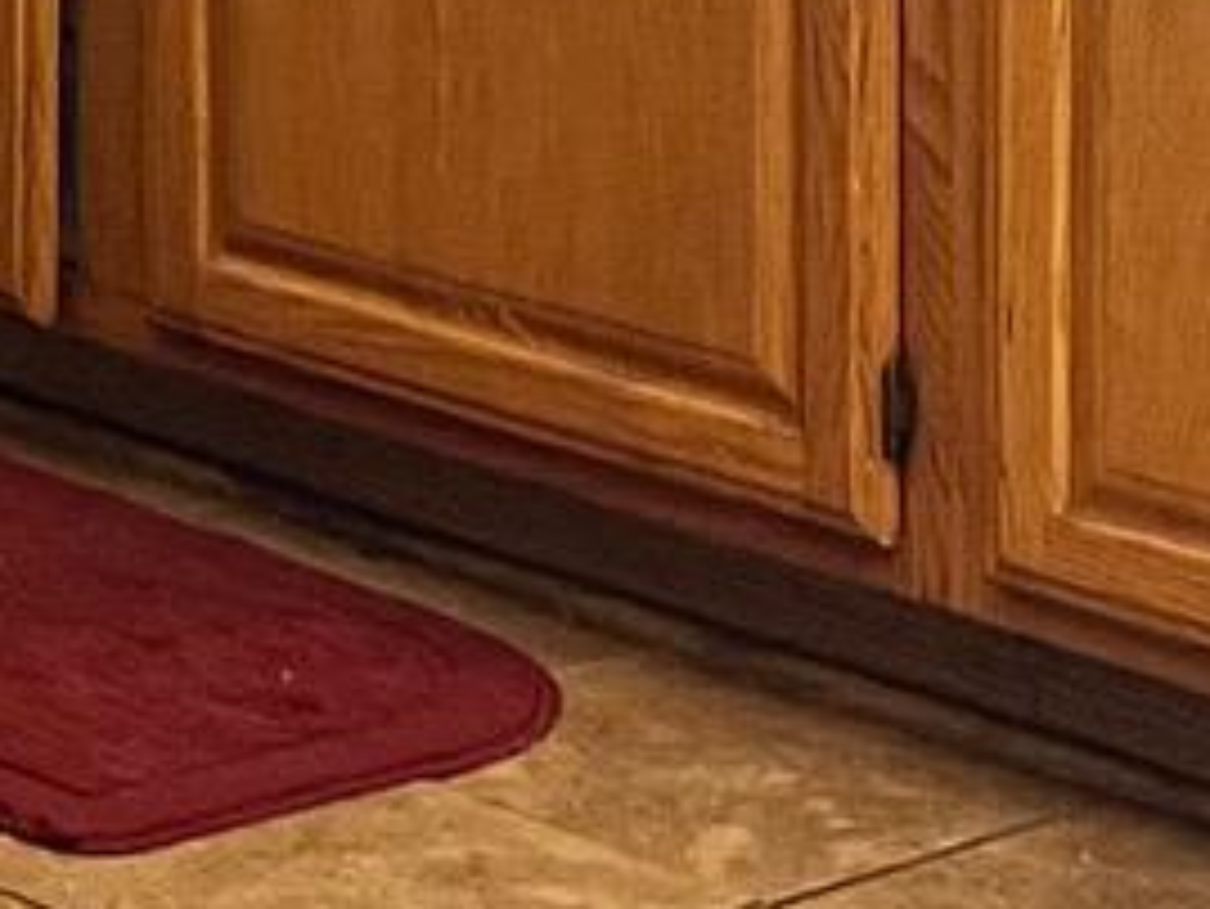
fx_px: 6924
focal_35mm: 198
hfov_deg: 9.2
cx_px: -1412
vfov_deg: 7.1
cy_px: -1287
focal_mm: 5.7
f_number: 1.5
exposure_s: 1/60
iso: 160
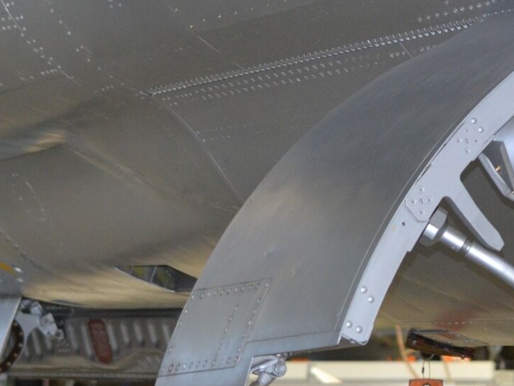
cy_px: 376
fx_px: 3331
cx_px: 562
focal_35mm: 224
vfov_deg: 6.6
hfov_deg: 8.7
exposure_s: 1/60
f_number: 4.5
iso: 1100
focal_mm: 55
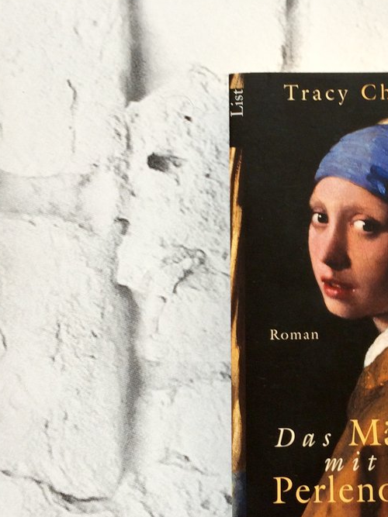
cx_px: 379
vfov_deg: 33.1
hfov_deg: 24.2
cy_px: 307
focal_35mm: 58
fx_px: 867
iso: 32
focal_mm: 4.15
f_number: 2.2
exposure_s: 1/50
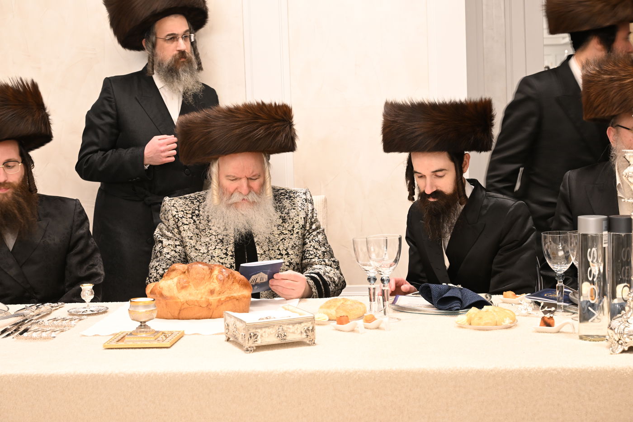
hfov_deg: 31.4
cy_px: 211
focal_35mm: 64
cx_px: 316
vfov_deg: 21.2
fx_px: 1125
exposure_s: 1/80
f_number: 8
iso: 1600
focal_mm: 64
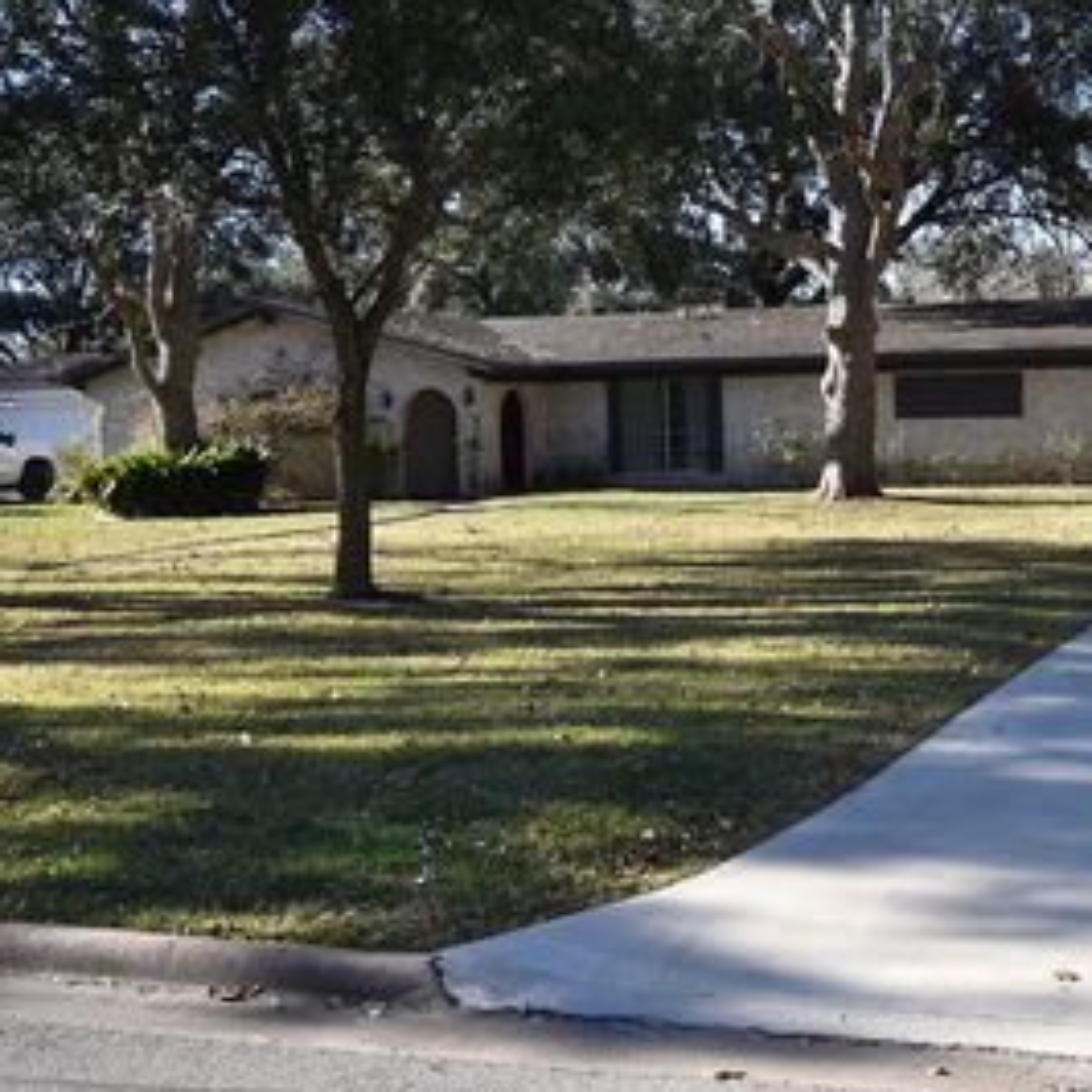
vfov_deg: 34.6
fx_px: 1749
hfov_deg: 33.2
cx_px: 944
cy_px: 433
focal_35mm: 49
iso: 200
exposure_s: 1/250
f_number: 5.6
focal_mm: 20
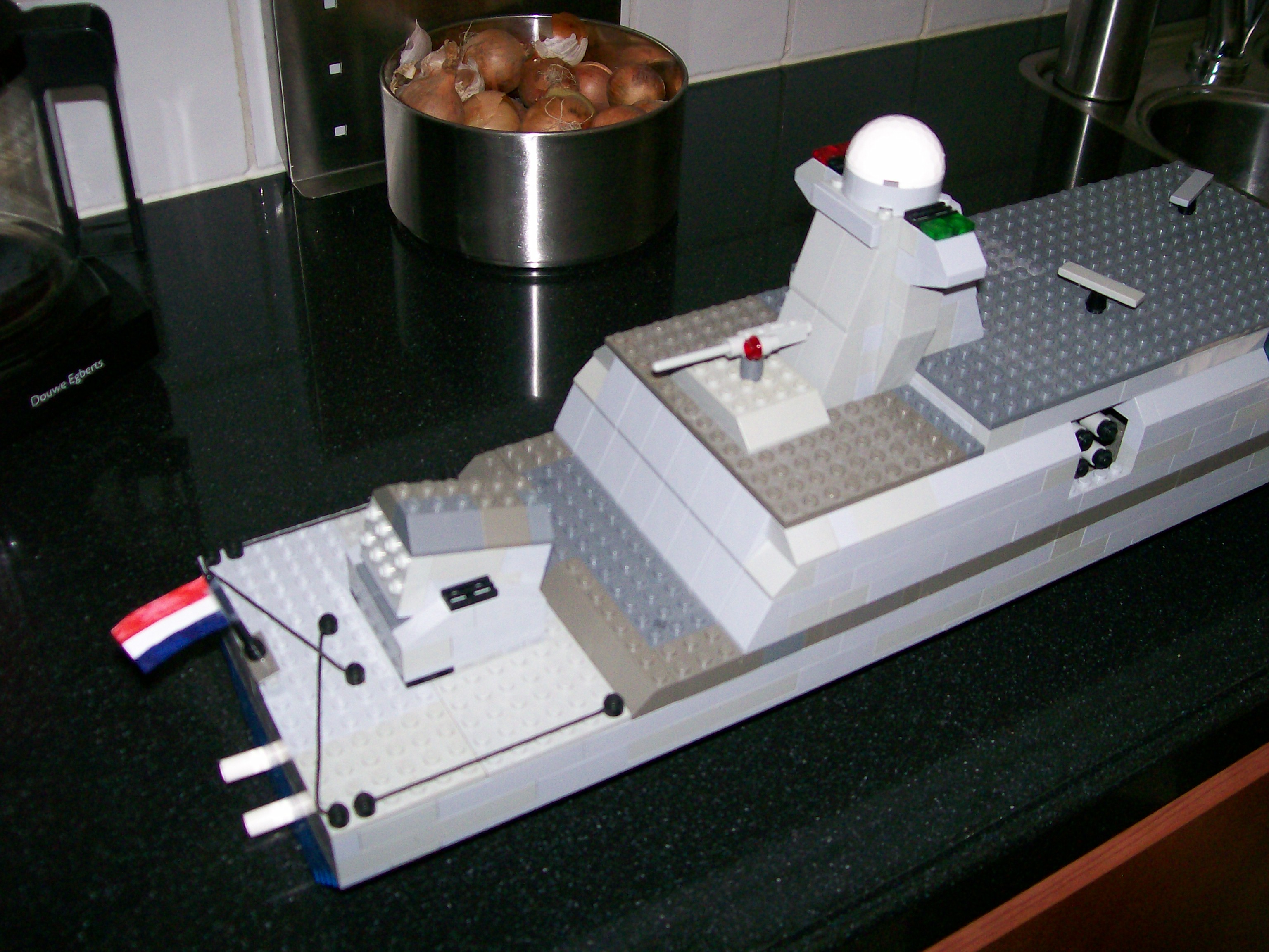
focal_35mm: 36
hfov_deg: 51.4
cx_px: 634
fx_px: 1320
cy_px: 476
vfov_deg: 39.7
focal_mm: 6
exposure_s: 1/64
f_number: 2.7
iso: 140
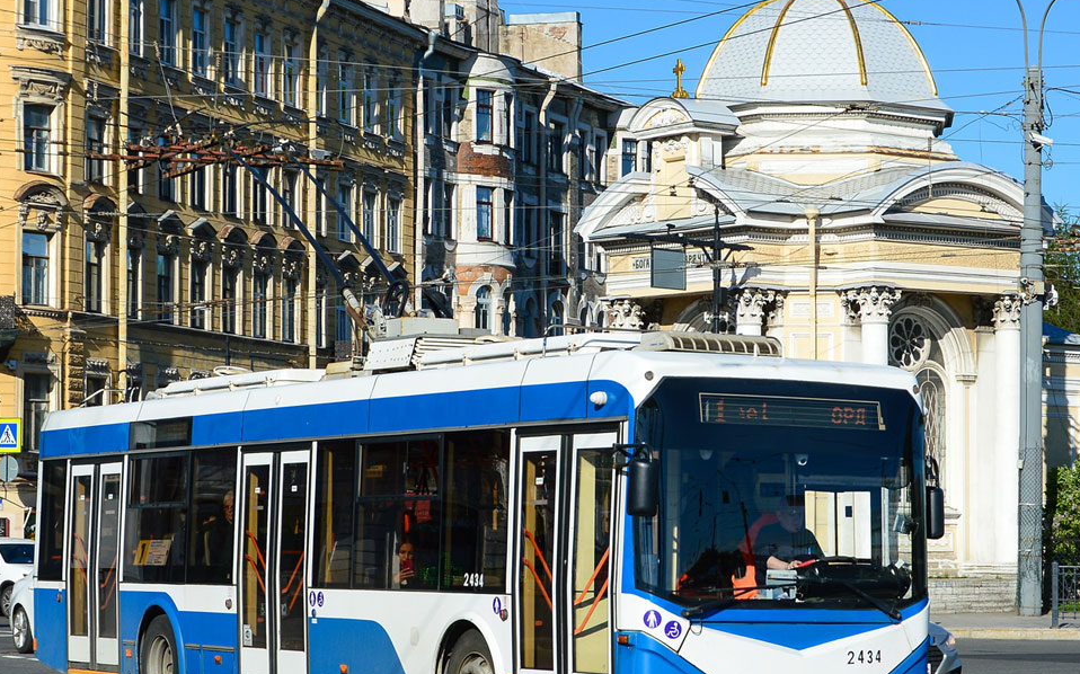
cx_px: 552
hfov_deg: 22.8
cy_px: 339
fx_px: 2678
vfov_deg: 14.4
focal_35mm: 91
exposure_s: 1/1000
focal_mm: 38
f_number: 7.1
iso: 200
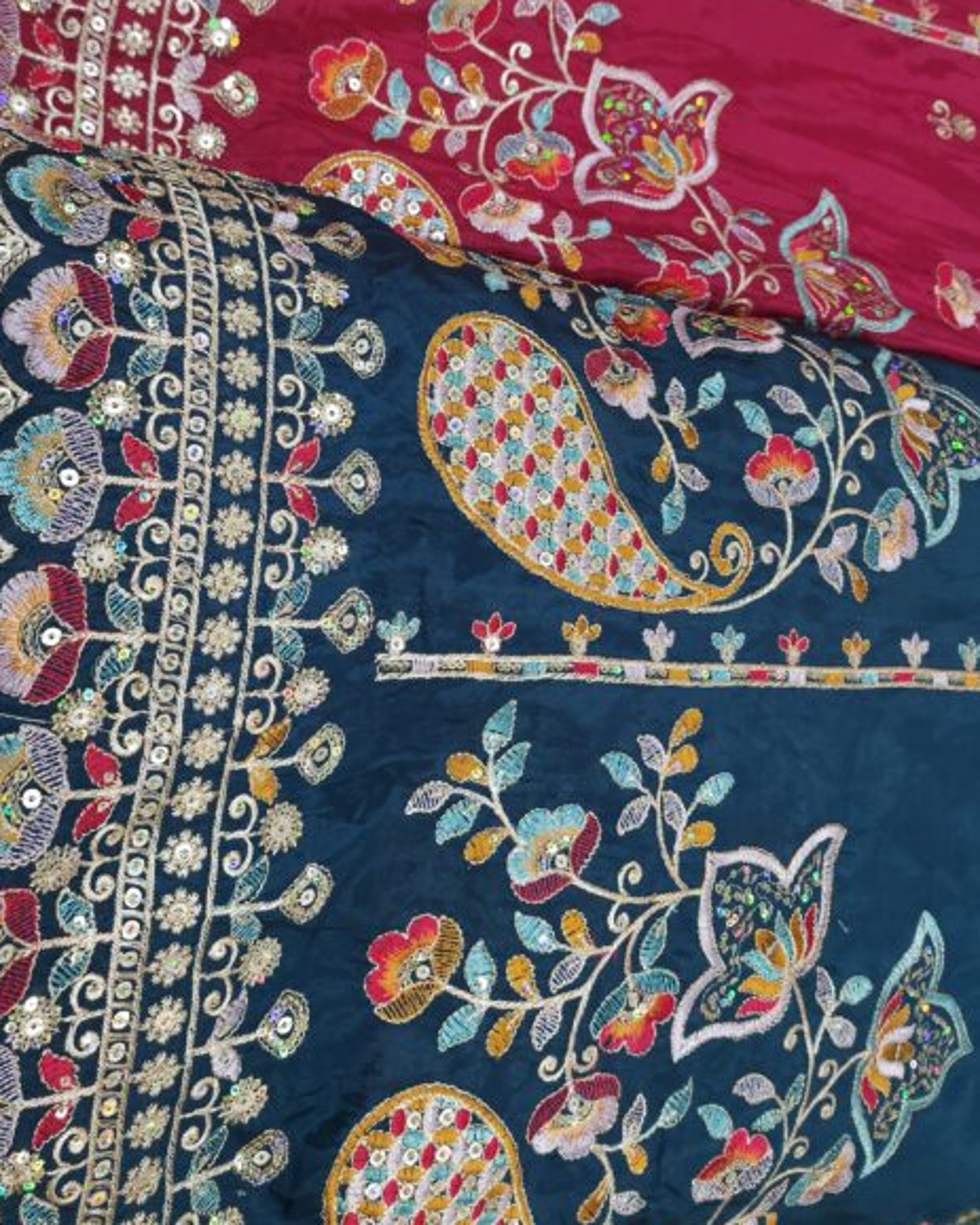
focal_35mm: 31
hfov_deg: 46.7
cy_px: 400
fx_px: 1124
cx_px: 375
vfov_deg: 55.9
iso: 40
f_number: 1.8
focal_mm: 6.4
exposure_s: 1/50
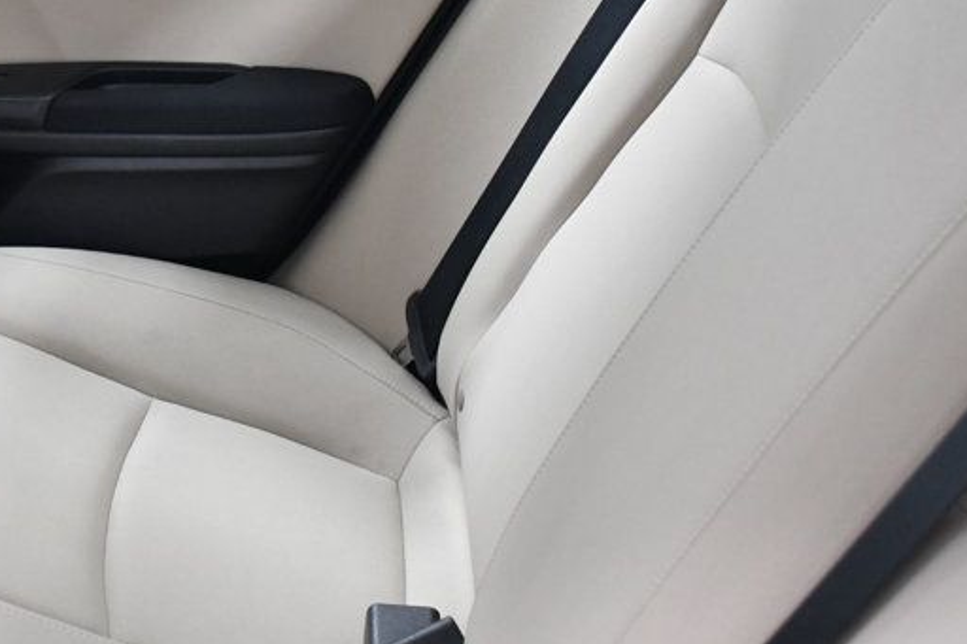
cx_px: 68
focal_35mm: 78
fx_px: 2094
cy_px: 115
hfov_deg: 25.1
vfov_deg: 17.3
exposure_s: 1/100
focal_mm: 26
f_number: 5
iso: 2500
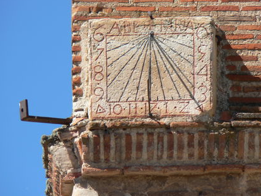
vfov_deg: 3.0
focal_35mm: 497
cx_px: 151
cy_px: 81
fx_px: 3749
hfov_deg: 4.0
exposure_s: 1/400
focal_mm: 72
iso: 64
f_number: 4.5
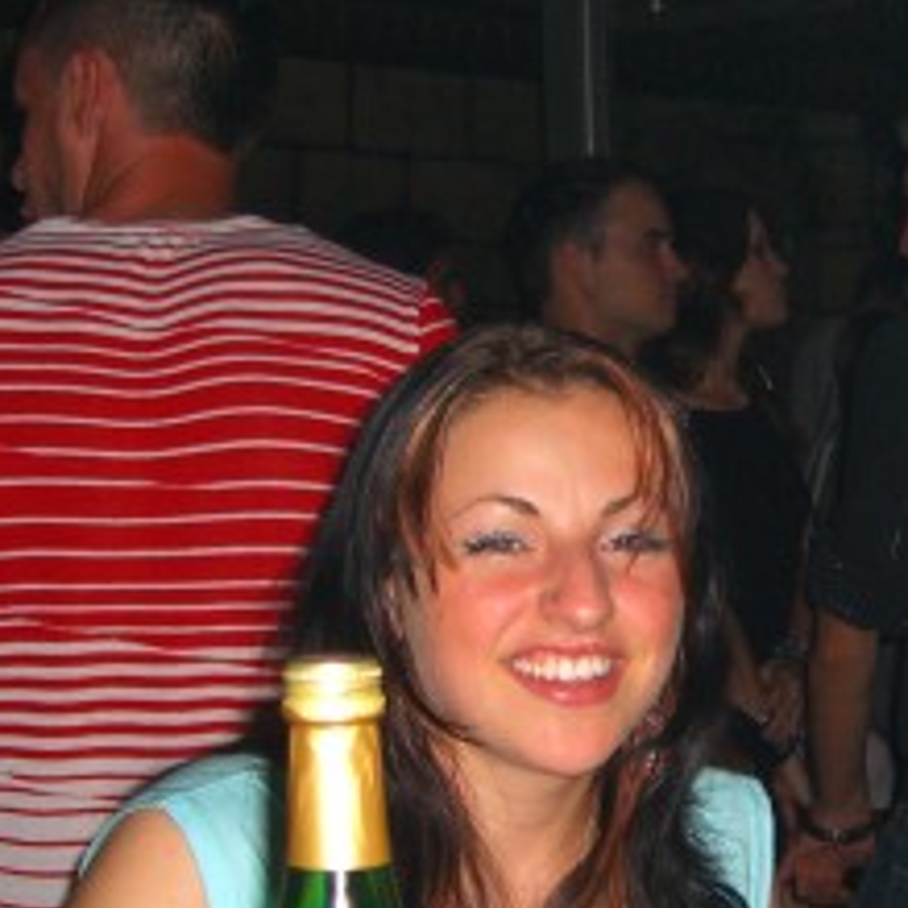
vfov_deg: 18.8
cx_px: 726
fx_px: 2730
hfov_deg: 18.7
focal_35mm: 92
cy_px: 663
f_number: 2.8
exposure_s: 1/60
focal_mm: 7.9
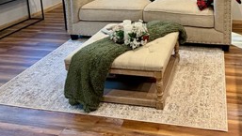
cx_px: 174
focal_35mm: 38
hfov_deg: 51.0
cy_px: -17
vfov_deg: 28.2
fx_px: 244
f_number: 2.2
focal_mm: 2.22
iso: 200
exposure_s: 1/60
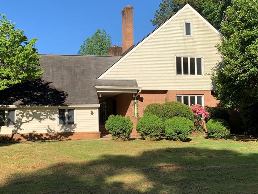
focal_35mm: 39
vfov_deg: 36.8
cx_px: 101
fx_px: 291
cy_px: 97
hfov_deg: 47.5
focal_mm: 4.25
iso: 25
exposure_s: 1/1689
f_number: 1.8
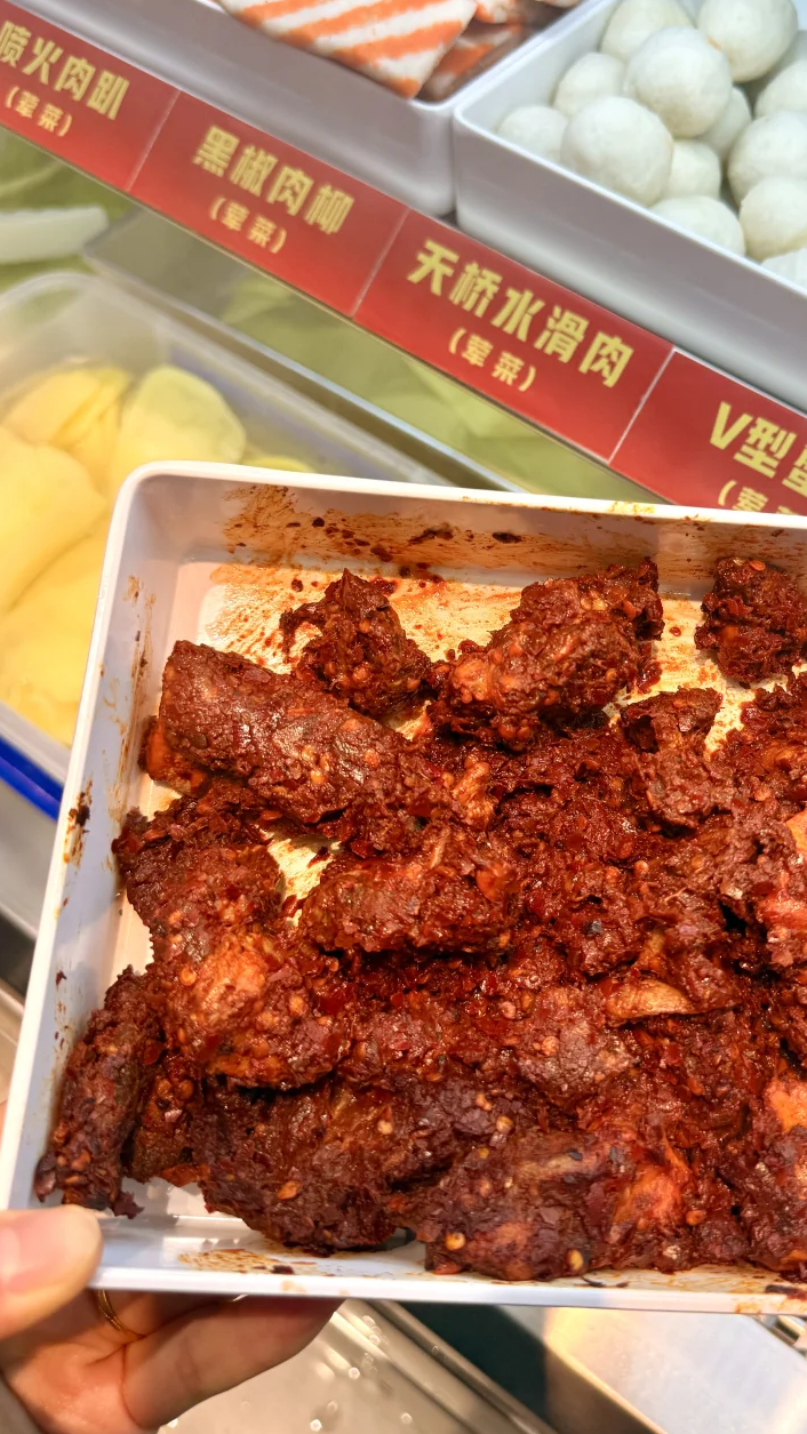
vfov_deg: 64.1
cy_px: 636
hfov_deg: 38.2
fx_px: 1141
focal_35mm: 30
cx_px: 575
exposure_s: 1/412
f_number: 1.78
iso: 80
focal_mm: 6.76
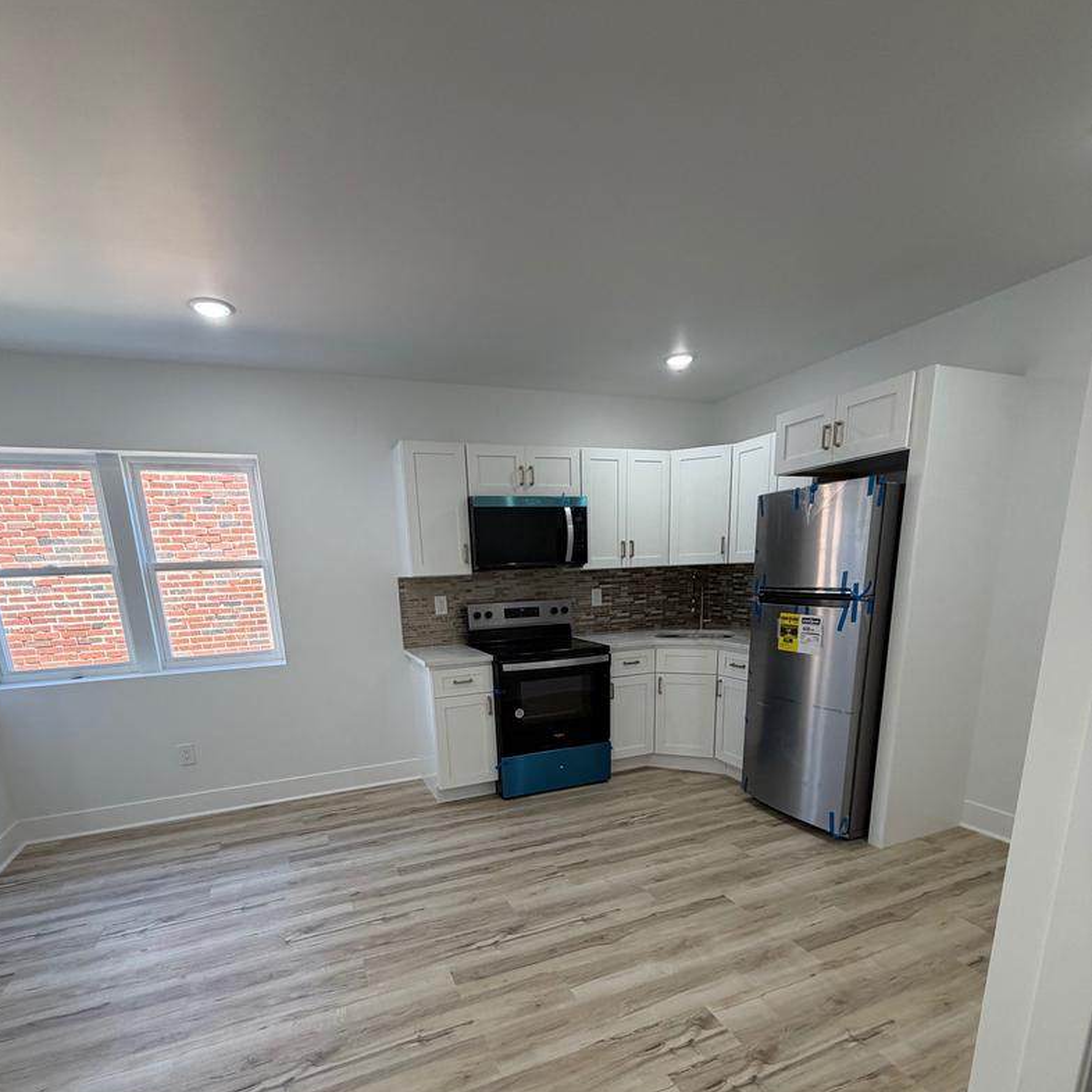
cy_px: 722
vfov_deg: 81.3
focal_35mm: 17
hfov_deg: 83.9
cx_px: 531
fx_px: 607
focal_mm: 2.22
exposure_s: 1/120
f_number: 2.2
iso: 160
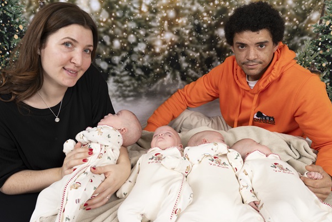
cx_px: 168
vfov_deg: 42.3
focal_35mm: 31
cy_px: 115
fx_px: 286
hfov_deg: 60.3
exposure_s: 1/125
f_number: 5.6
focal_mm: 29
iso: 100
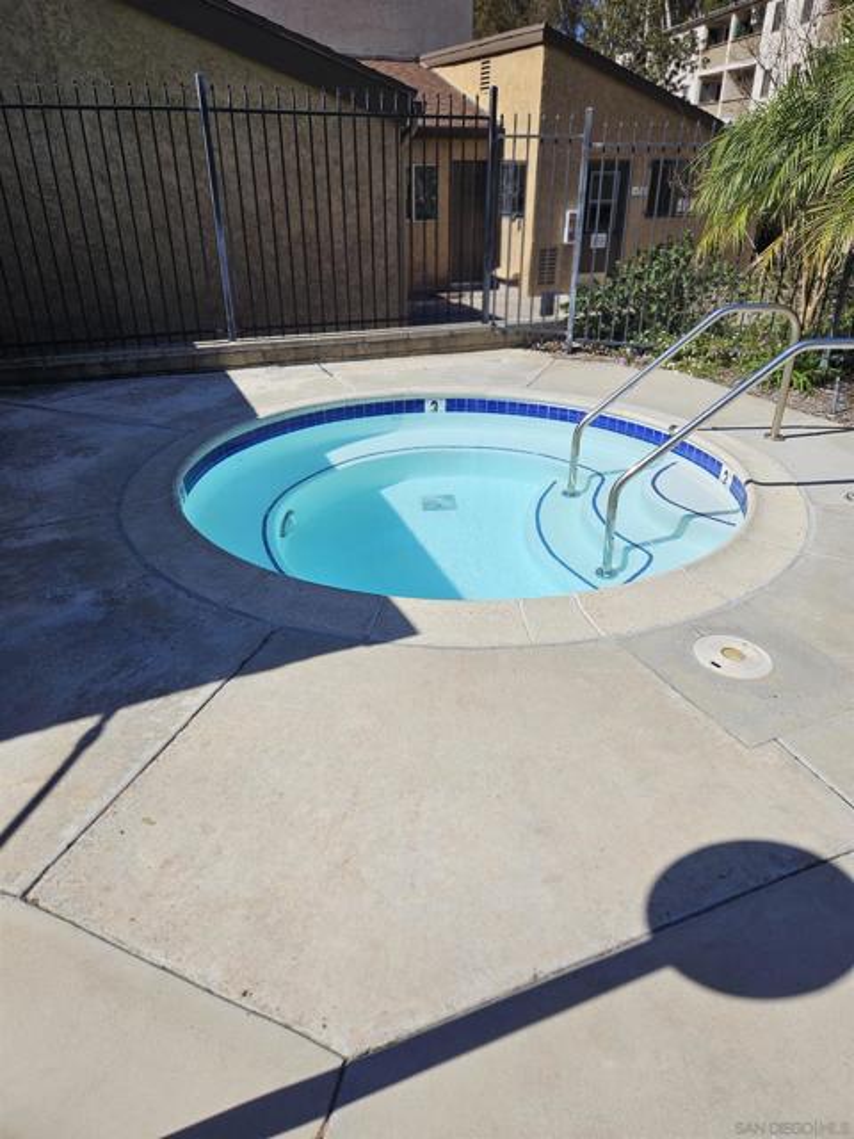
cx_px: 427
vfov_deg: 73.9
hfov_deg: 58.9
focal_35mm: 23
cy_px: 570
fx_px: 757
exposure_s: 1/2913
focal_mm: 5.4
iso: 25
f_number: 1.8
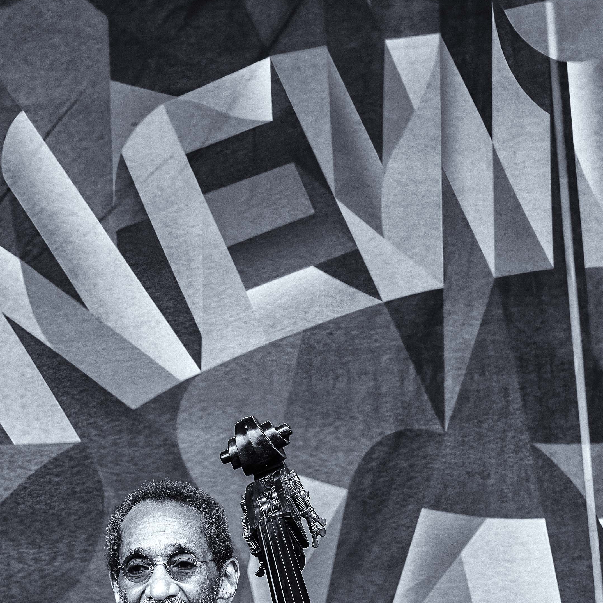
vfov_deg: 10.3
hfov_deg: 10.5
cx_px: 233
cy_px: 771
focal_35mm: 166
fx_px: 3272
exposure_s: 1/400
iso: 1250
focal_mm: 70
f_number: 6.3
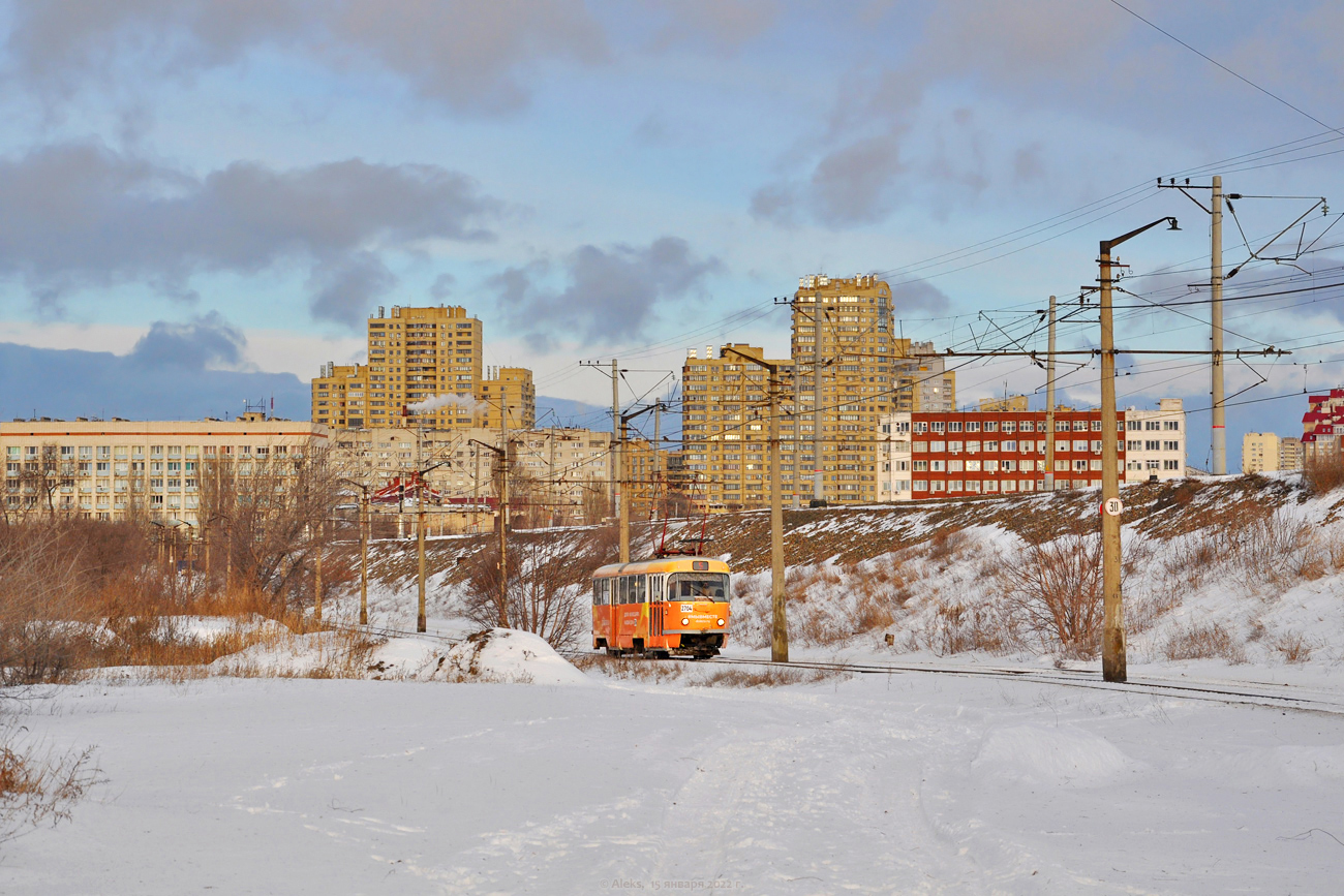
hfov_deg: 23.4
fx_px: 3248
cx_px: 672
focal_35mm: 87
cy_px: 448
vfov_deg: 15.7
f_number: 8
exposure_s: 1/500
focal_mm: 58
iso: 200
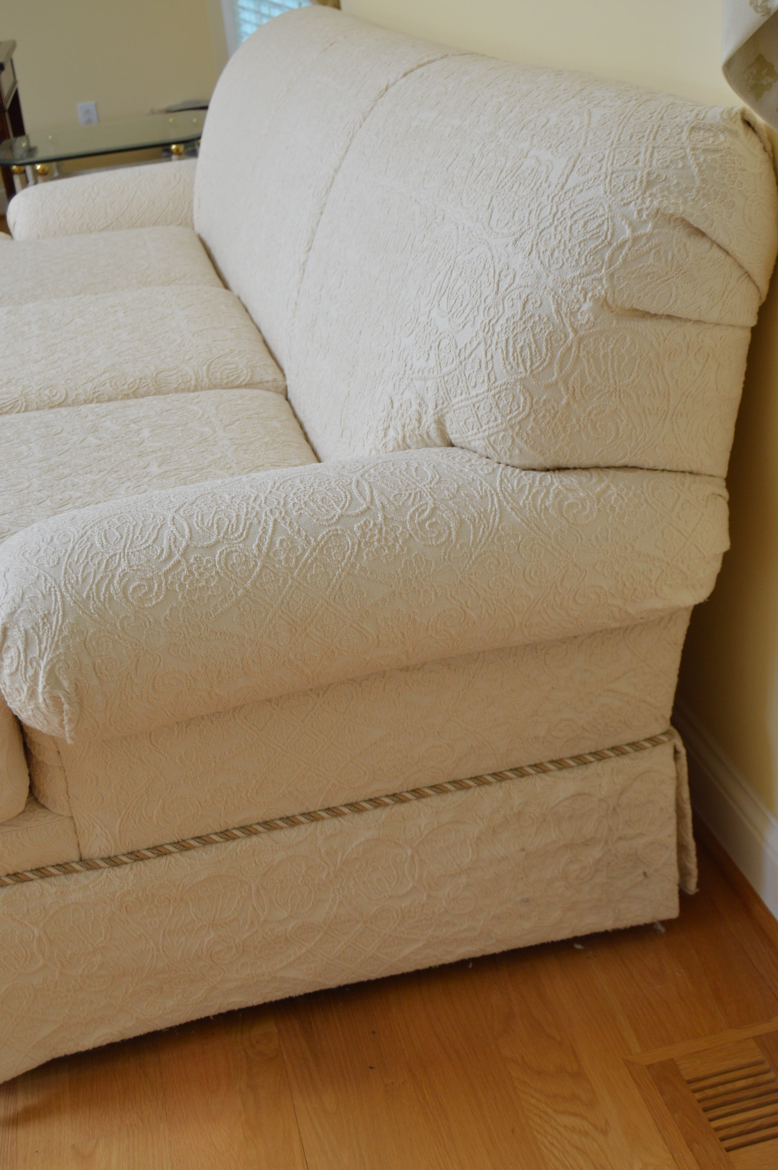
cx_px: 389
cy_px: 585
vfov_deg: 43.6
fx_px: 1461
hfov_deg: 29.8
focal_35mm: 45
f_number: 5
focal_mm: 30
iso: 400
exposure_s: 1/80
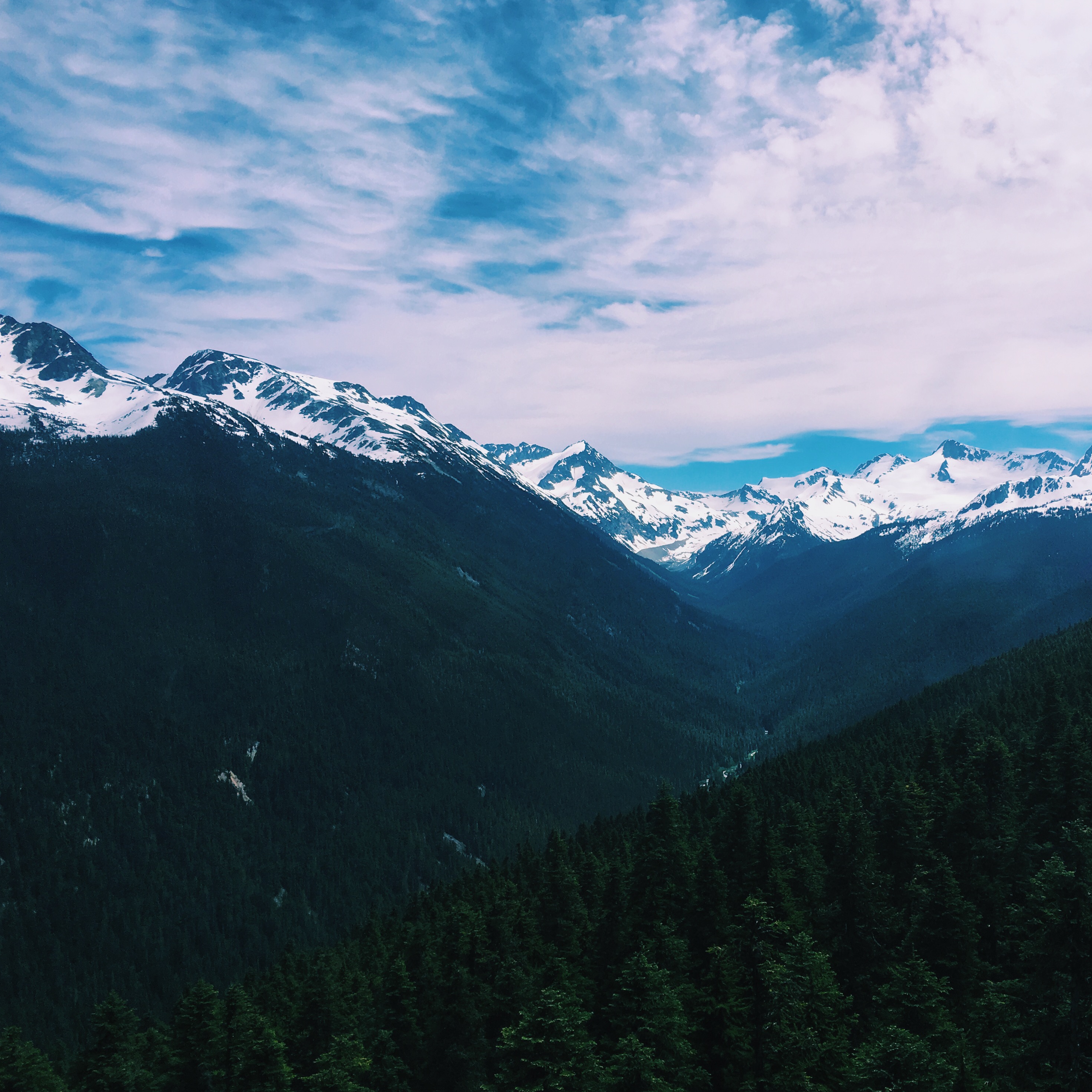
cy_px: 538
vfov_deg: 47.2
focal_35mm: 35
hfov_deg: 46.6
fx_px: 1249
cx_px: 717
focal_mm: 4.15
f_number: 2.2
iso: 25
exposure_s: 1/1304
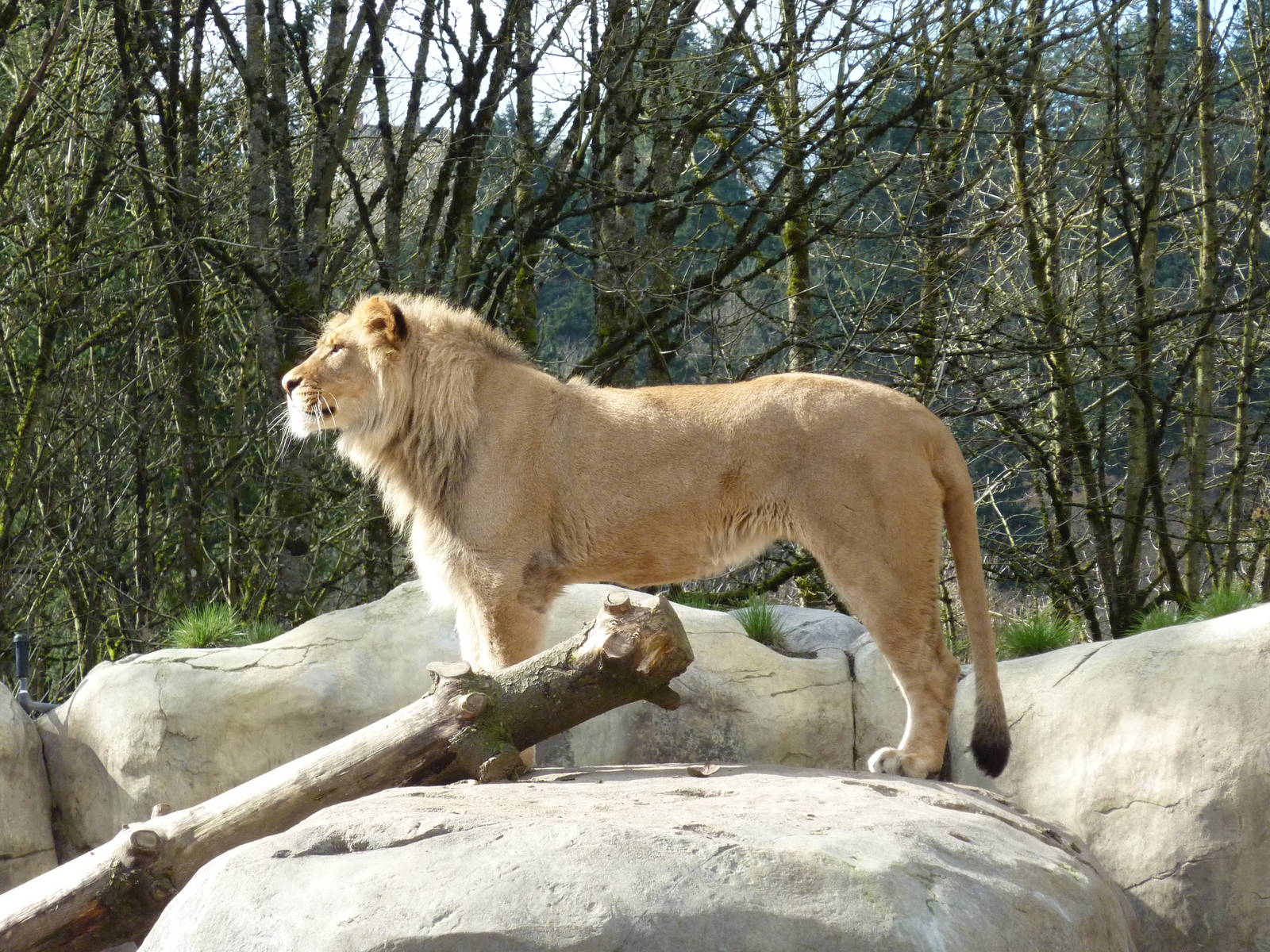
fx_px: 6200
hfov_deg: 11.7
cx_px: 635
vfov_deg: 8.8
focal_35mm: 169
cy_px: 476
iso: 250
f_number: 4.5
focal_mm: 27.8
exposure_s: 1/500
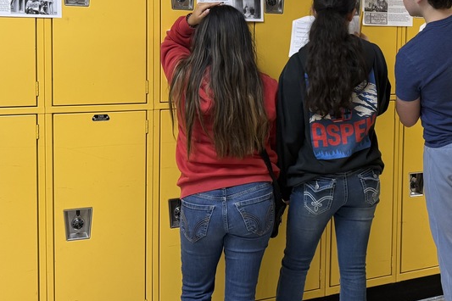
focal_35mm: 48
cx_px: 352
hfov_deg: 39.7
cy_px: 72
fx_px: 602
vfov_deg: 27.6
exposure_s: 1/60
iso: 160
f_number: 1.78
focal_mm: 6.76
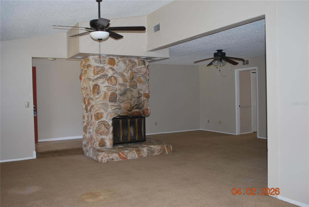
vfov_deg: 40.0
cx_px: 154
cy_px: 104
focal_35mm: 33
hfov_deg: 57.2
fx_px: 284
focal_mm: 22
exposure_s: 1/60
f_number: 4
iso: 200
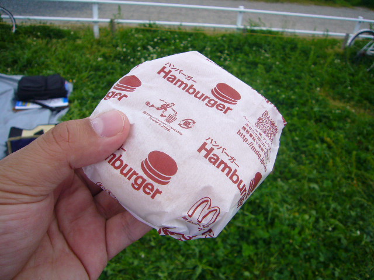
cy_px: 140
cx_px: 187
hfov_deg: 63.4
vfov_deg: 49.7
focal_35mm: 28
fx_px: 303
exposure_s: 1/200
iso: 80
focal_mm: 4.6
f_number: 5.6
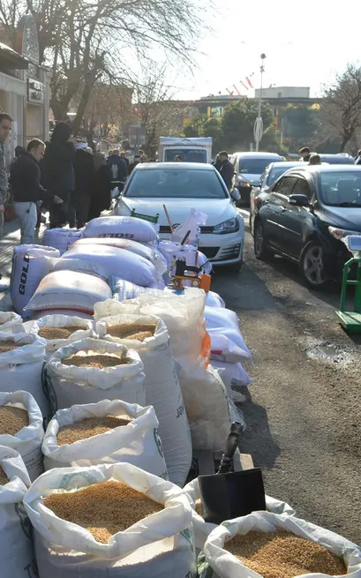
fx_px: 662
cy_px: 287
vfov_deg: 47.2
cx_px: -53
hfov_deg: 27.5
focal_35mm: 42
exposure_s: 1/160
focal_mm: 18
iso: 100
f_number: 6.3
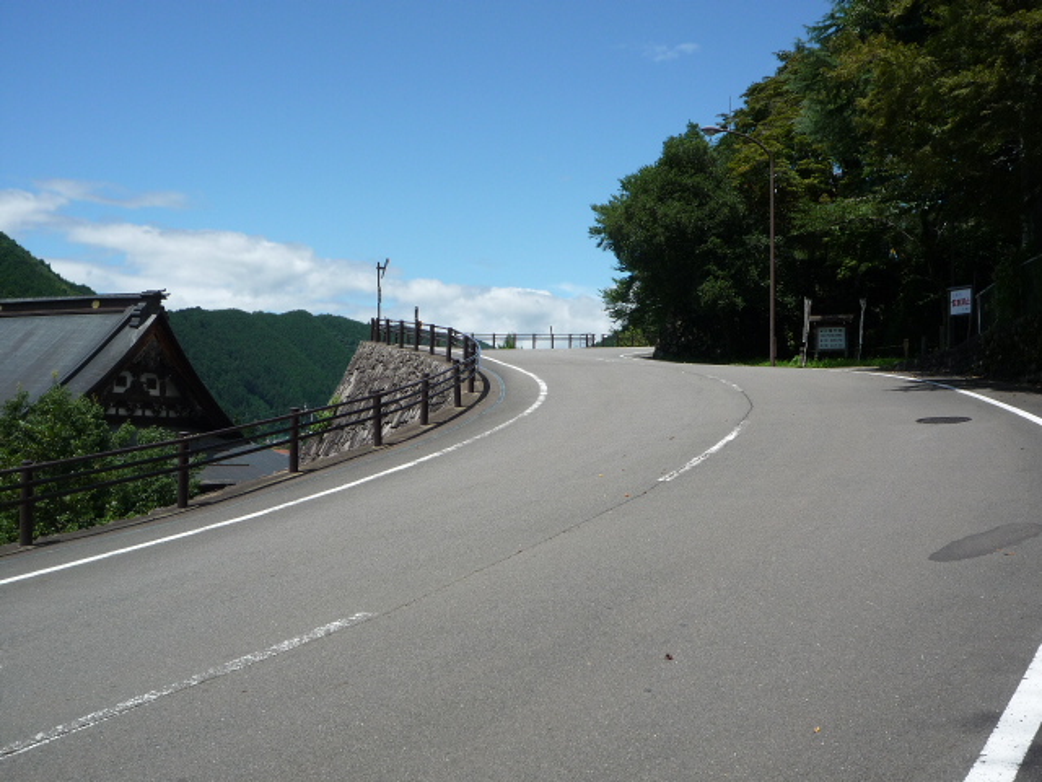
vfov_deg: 34.3
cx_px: 521
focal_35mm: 42
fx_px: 1264
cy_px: 391
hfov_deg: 44.8
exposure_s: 1/640
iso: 100
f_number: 5
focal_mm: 7.3
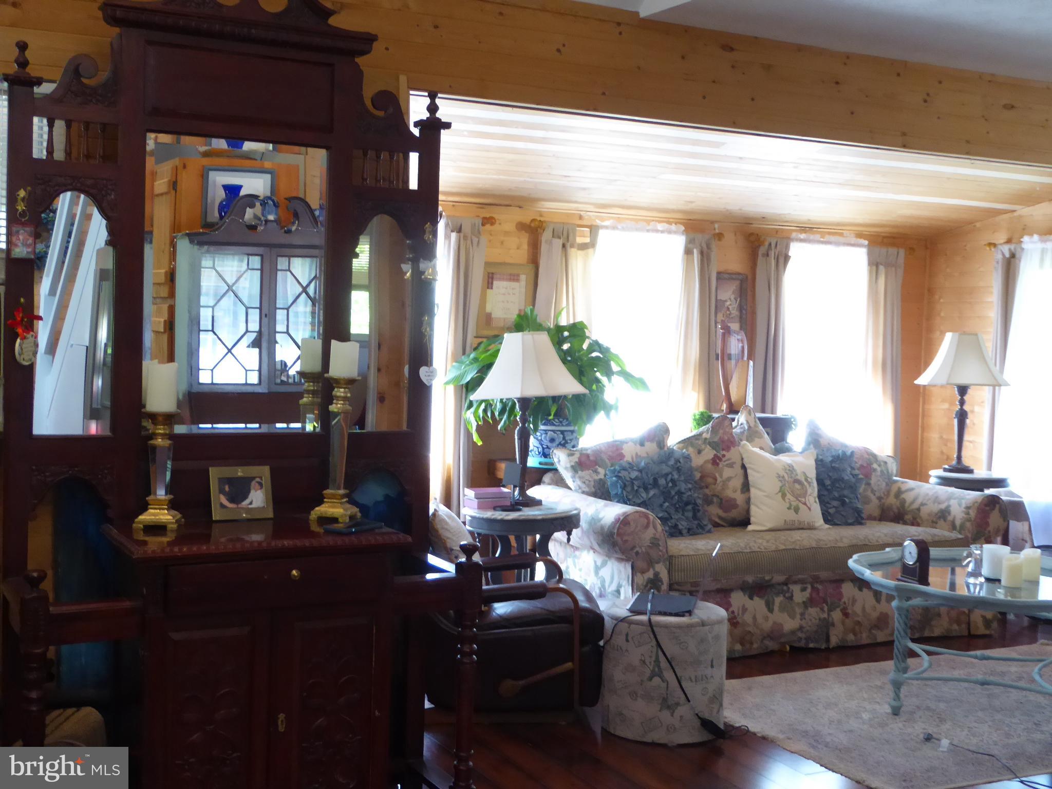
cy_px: 394
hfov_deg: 42.9
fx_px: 1337
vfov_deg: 32.9
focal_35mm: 44
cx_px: 526
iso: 400
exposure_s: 1/40
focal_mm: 7.8
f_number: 3.9
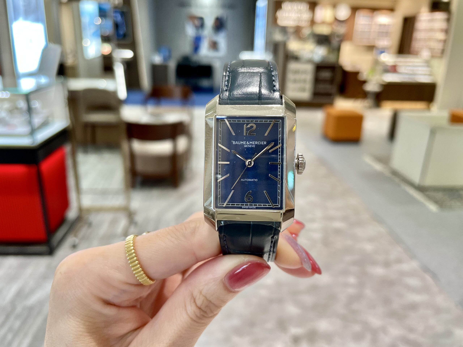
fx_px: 348
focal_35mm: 26
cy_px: 174
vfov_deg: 53.1
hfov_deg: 67.3
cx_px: 232
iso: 100
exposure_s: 1/120
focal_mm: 4.2
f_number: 1.6
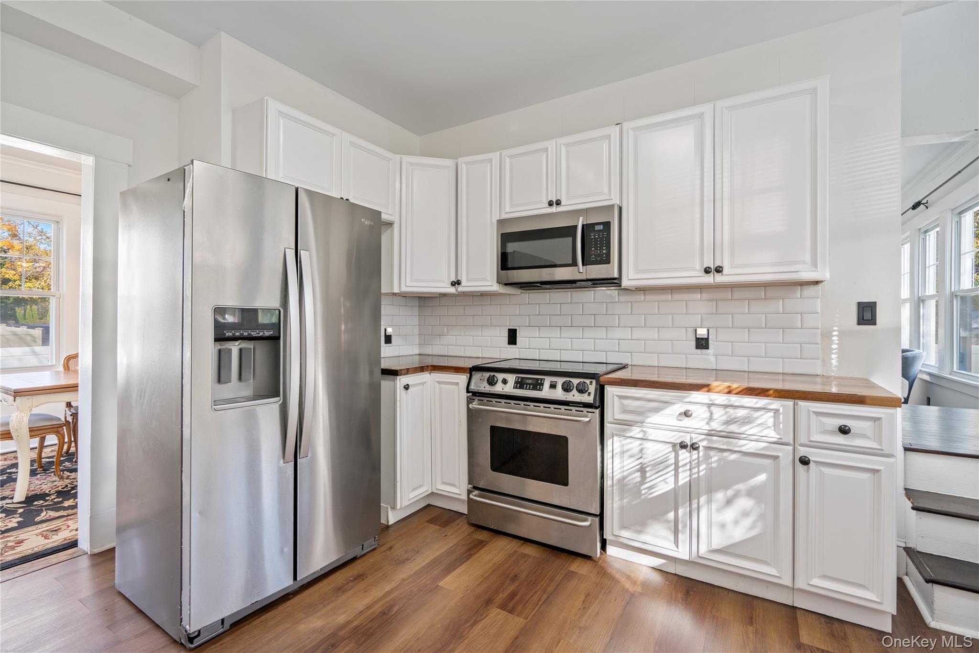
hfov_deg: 96.7
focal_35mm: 16
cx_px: 490
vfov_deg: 73.7
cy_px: 326
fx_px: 435
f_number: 5.6
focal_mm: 16
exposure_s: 1/10
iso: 500
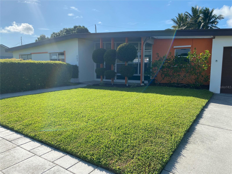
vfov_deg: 53.1
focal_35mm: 26
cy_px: 87
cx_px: 116
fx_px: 174
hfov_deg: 67.3
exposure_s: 1/2890
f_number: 1.8
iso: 32
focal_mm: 4.25
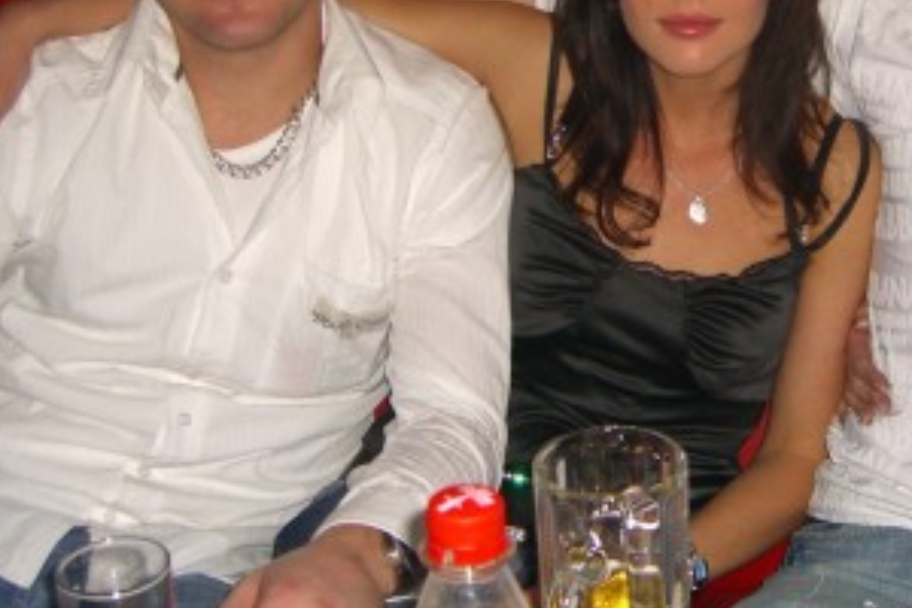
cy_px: 137
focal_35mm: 79
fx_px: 2001
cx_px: 751
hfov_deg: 25.2
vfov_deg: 17.2
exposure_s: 1/60
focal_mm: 7.9
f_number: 2.8
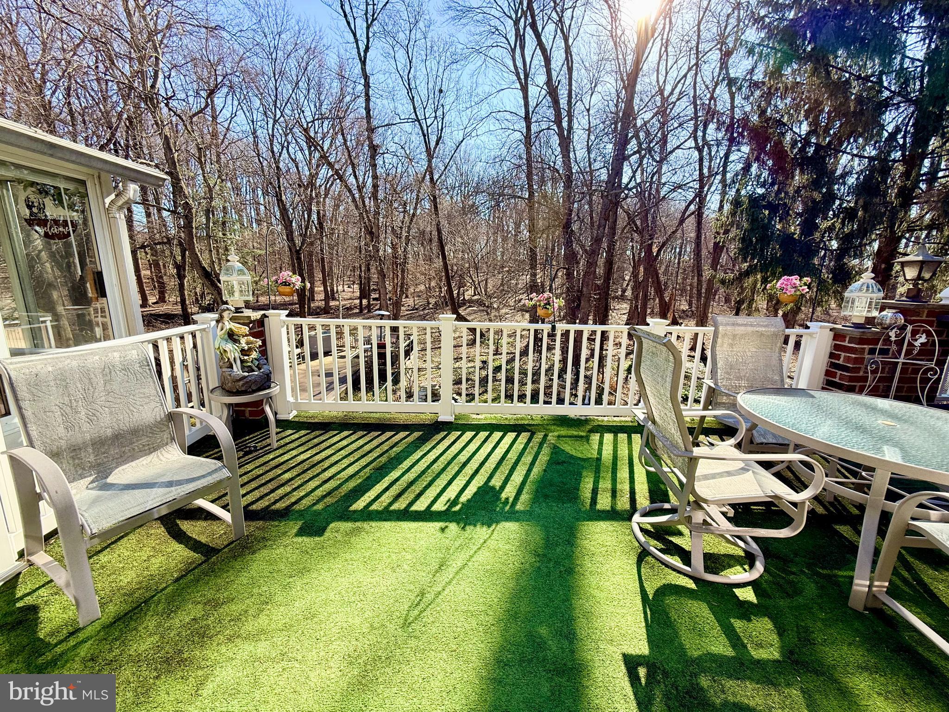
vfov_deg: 85.7
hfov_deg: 102.1
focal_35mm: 14
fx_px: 384
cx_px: 474
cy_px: 356
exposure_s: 1/390
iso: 50
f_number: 2.2
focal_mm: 2.22
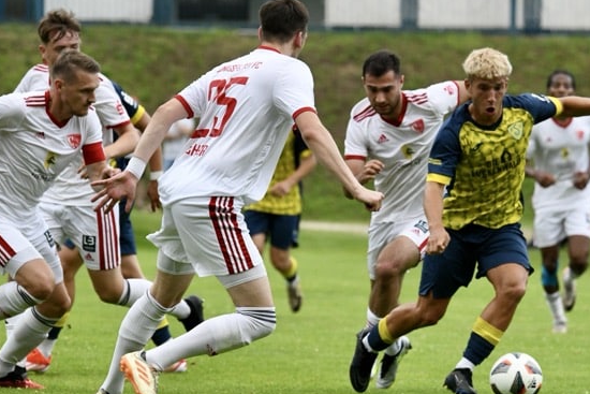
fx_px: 6295
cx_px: 301
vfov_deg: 3.6
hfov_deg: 5.4
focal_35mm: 384
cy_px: 206
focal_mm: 330
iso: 5000
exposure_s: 1/1600
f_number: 9
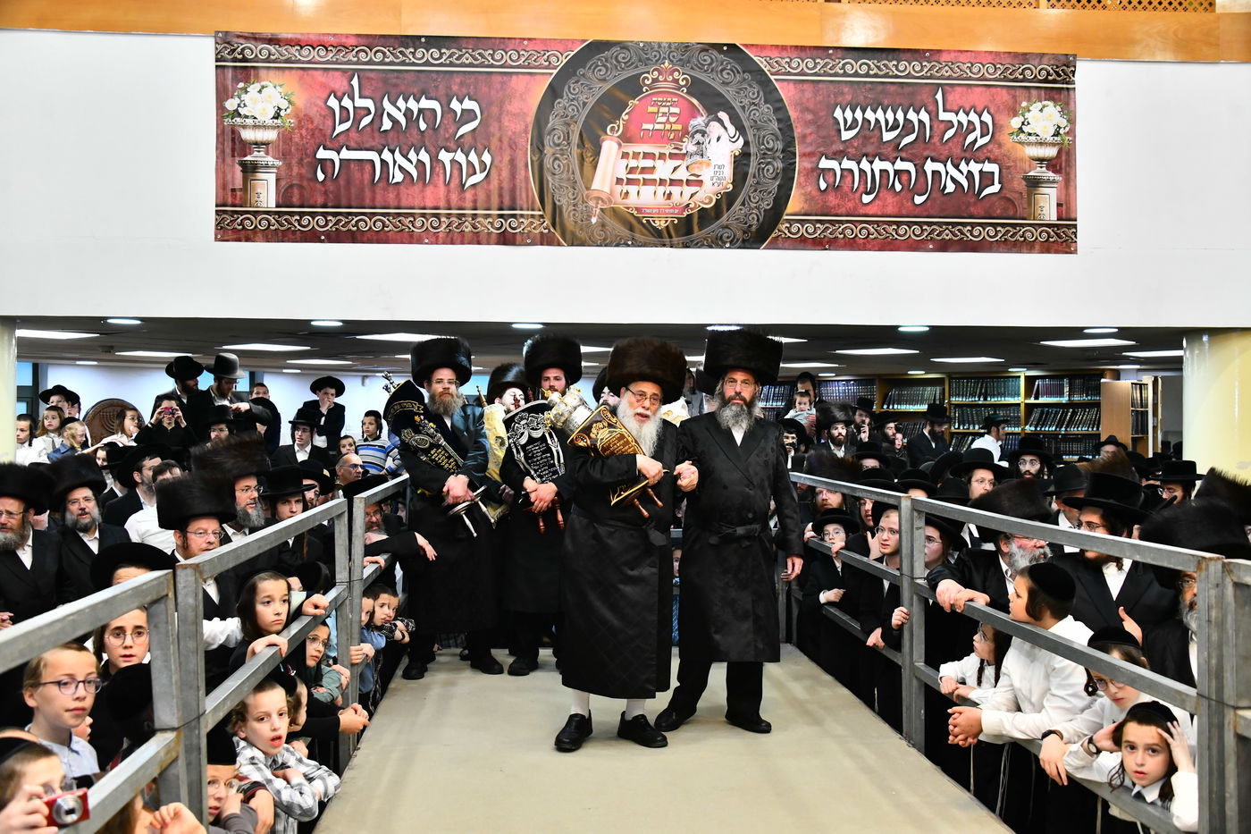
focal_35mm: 35
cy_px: 417
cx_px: 626
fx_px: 1216
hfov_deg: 54.4
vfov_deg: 37.8
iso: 2000
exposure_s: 1/125
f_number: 5.6
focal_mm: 35
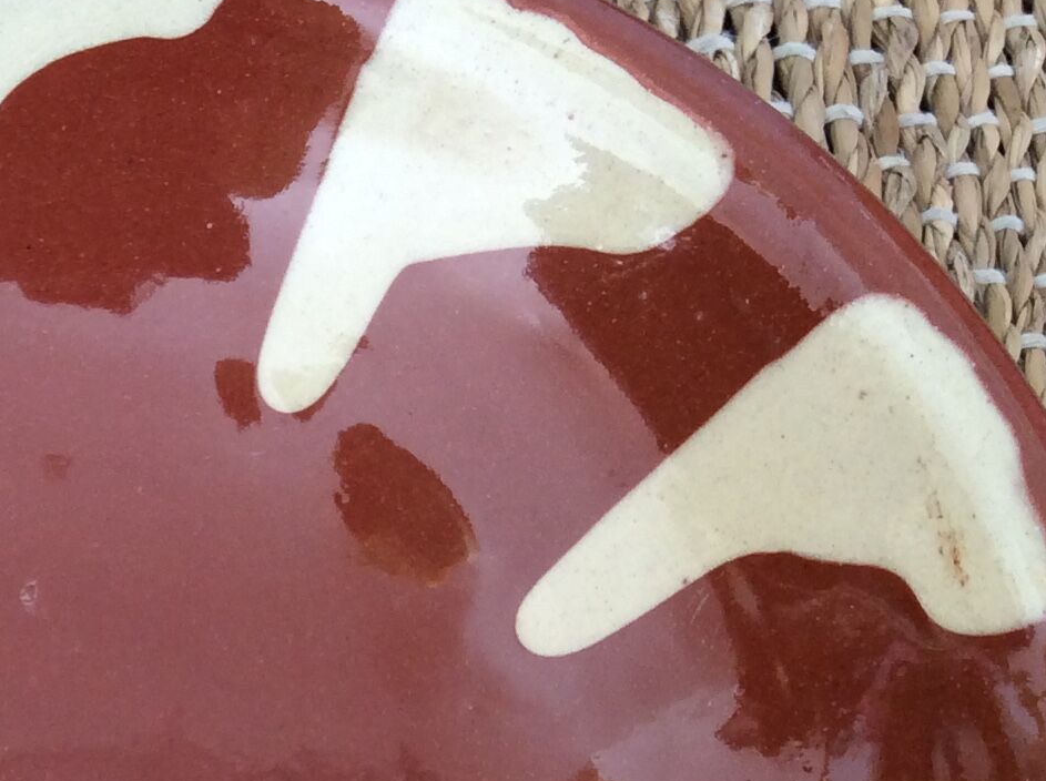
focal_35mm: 88
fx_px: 2655
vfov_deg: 16.2
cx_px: -124
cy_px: 868
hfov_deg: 21.1
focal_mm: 3.3
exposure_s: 1/25
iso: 40
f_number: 2.4
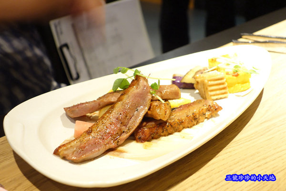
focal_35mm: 72
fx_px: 572
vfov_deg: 18.9
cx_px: 143
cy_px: 96
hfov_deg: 28.1
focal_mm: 26.57
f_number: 4
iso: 800
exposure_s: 1/10
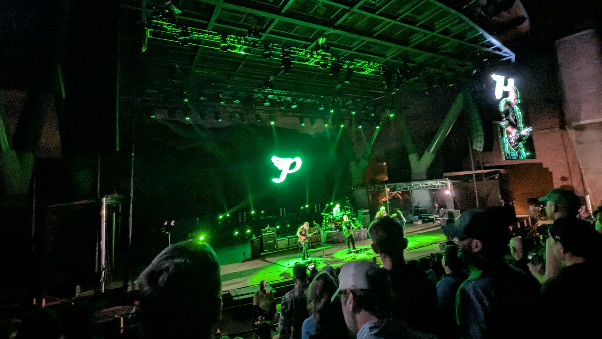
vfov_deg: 60.8
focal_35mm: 18
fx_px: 287
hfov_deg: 92.7
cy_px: 148
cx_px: 305
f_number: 2.2
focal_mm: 2.35
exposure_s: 1/14.9
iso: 305
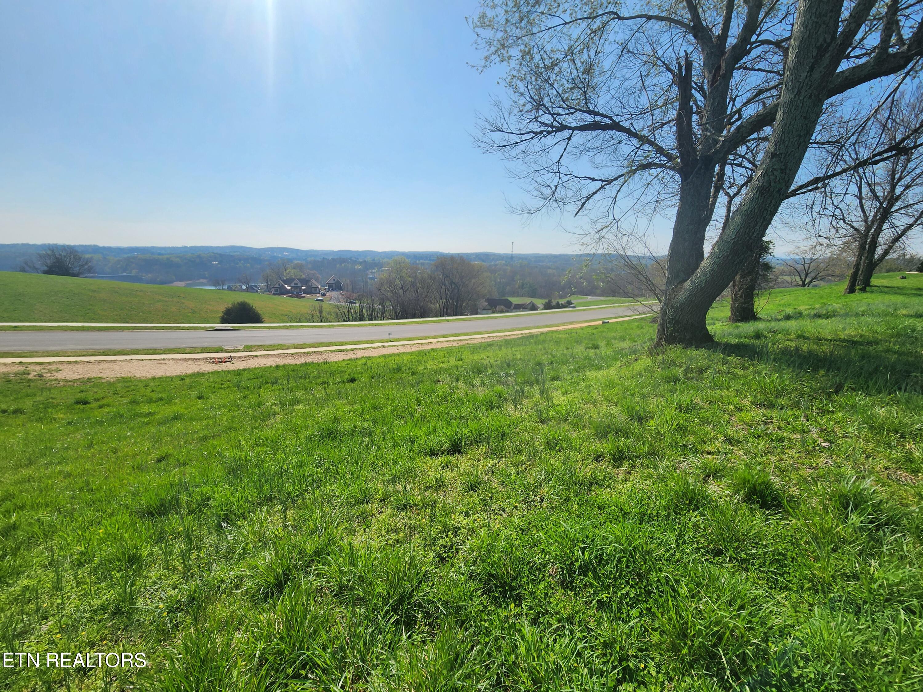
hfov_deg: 106.2
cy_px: 346
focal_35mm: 13
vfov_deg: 89.9
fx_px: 347
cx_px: 462
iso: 50
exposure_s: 1/3657
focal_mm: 2.2
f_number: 2.2
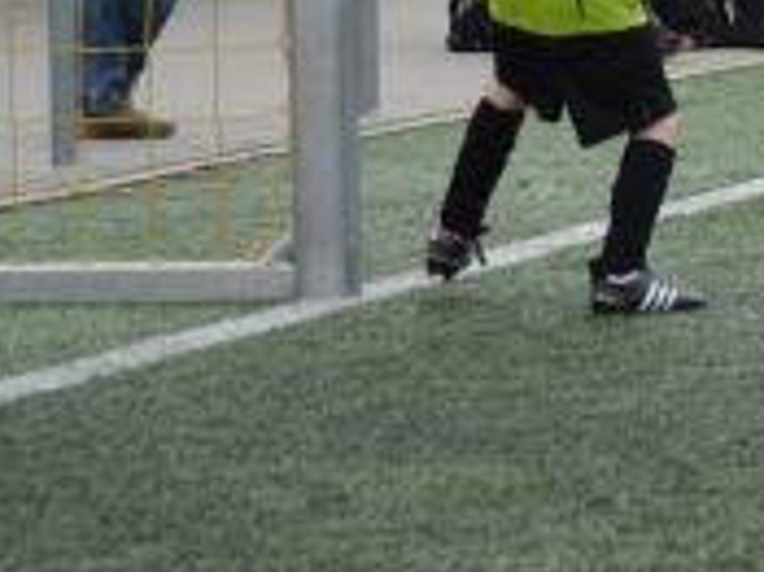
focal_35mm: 257
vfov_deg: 5.8
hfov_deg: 7.5
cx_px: 1231
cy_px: -7
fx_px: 5668
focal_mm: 52
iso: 400
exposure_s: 1/1600
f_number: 6.3
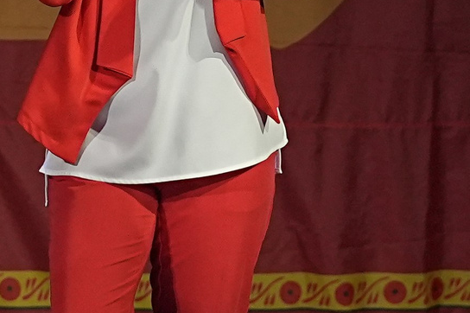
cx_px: 325
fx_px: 10386
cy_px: 40
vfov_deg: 1.7
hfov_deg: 2.6
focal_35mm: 796
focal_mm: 113
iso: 2000
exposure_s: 1/400
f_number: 4
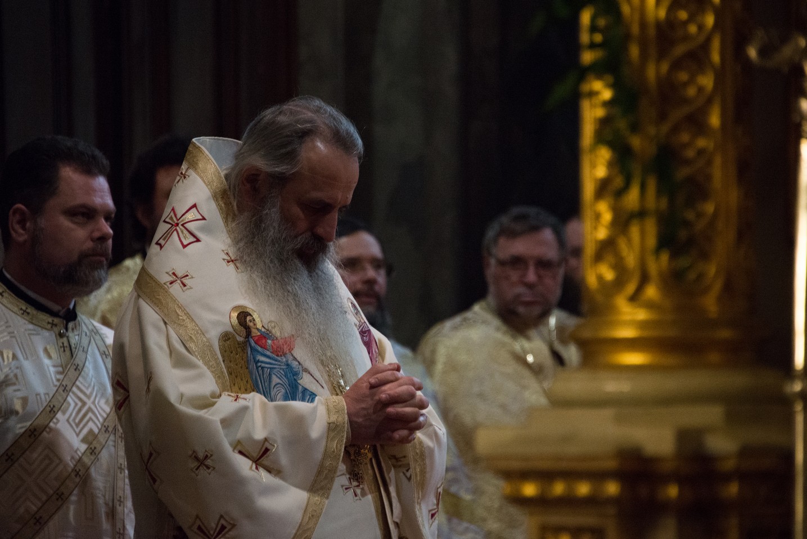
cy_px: 270
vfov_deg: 6.0
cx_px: 404
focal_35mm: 230
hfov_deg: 8.9
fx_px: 5158
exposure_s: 1/60
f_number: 5.6
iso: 3200
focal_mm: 230
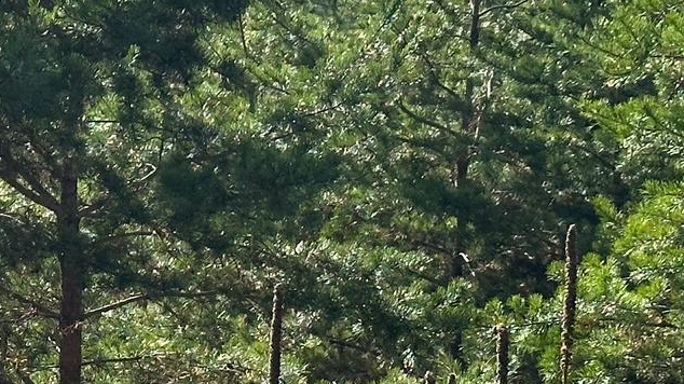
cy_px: 327
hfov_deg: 12.4
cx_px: -188
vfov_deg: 7.2
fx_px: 3064
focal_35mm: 169
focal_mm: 6.86
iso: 64
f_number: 1.78
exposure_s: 1/2160
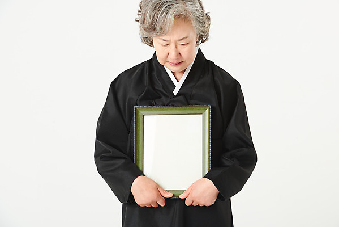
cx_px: 170
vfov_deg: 9.2
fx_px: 1413
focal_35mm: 150
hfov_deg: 13.7
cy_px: 114
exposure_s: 1/125
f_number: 11
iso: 100
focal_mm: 150
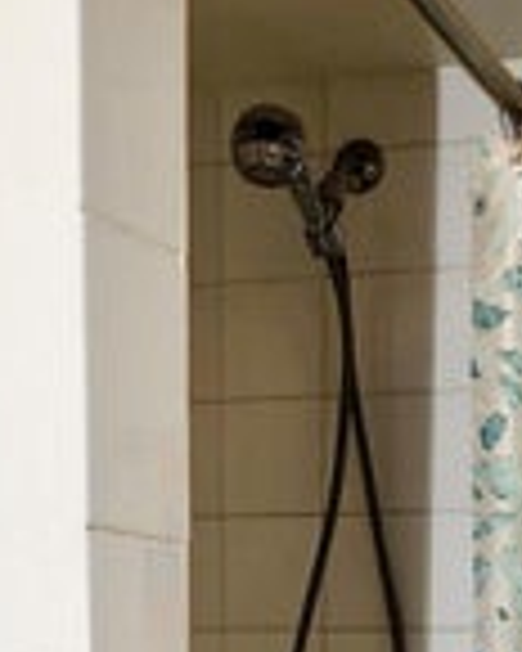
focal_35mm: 99
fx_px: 1912
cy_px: 1034
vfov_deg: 17.1
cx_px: 374
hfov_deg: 15.5
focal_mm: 6.4
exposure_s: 1/120
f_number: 1.8
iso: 64
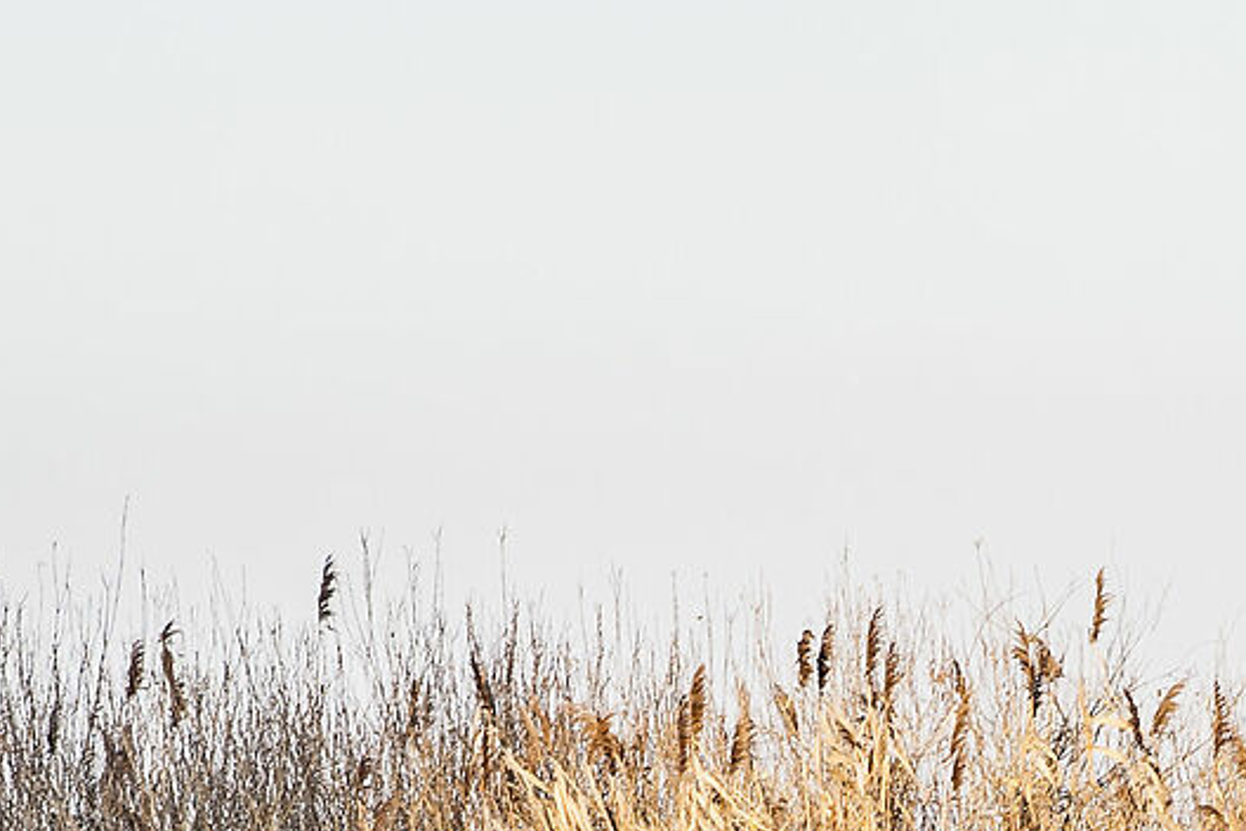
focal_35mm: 454
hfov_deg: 4.5
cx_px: 972
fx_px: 15712
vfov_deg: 3.0
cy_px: 1278
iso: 200
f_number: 8
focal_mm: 100
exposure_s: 1/125
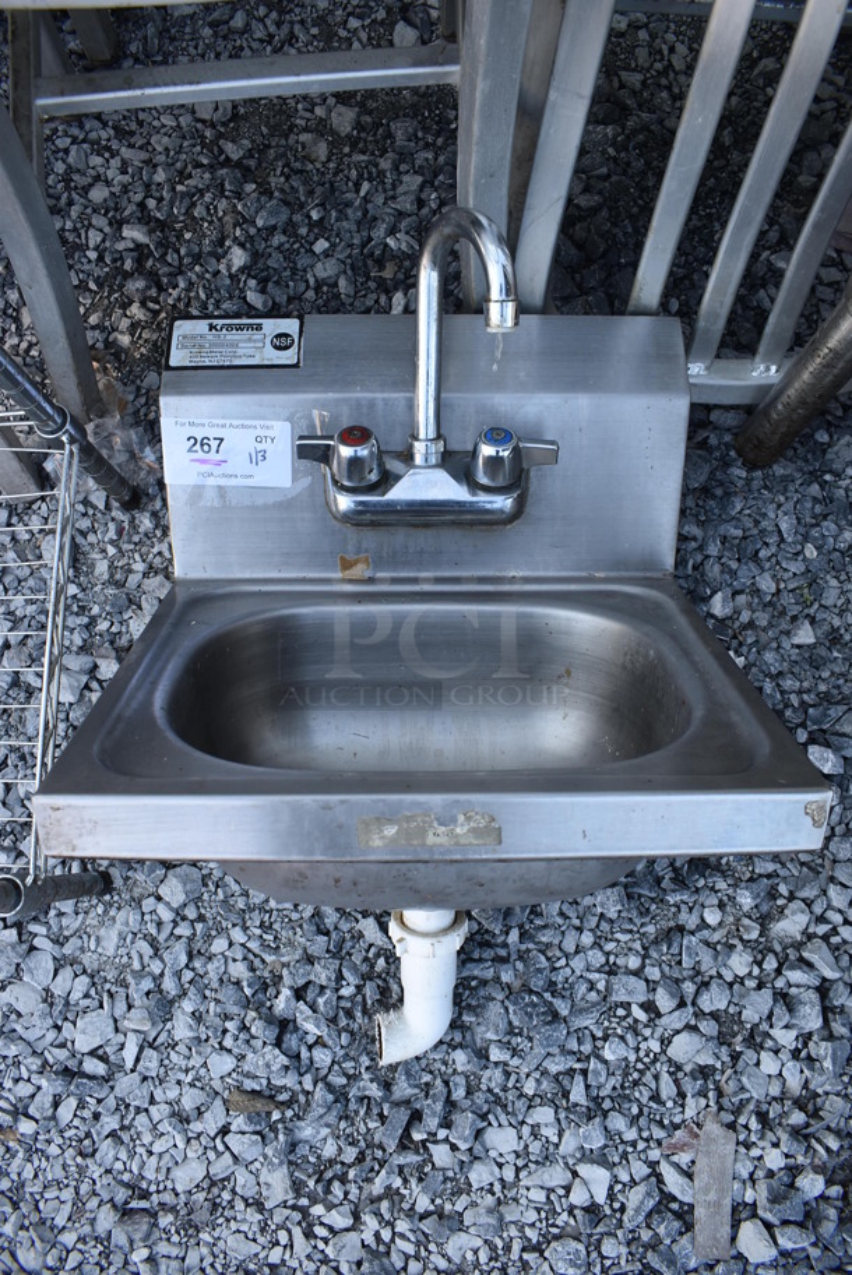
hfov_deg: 48.0
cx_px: 426
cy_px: 638
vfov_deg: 67.3
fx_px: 957
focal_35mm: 27
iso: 250
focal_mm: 18
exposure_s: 1/125
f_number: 5.6
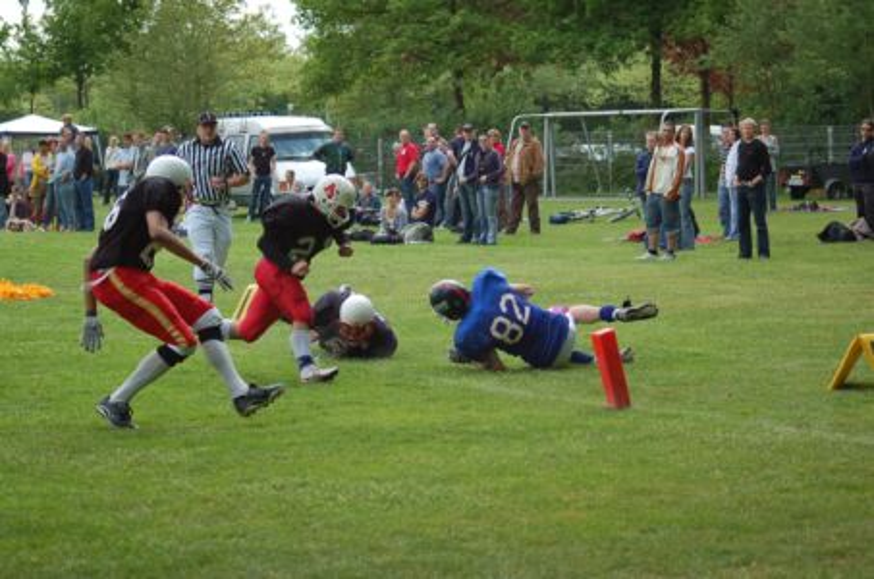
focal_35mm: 105
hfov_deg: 19.5
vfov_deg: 13.0
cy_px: 290
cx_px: 437
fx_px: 2544
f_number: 4
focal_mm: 70
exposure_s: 1/1000
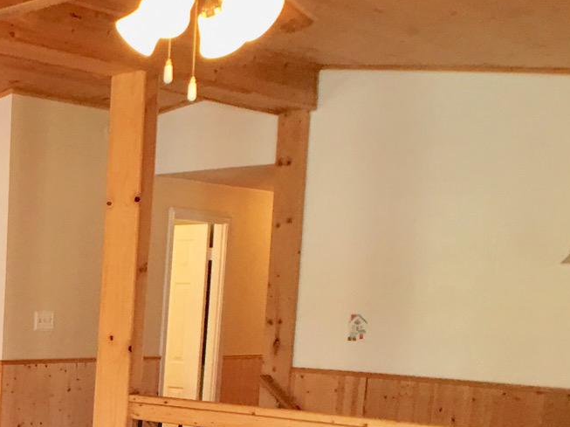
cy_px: 471
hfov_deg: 18.7
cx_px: -312
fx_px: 1498
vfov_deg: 15.8
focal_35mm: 91
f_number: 2.2
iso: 25
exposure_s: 1/15
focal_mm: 4.15
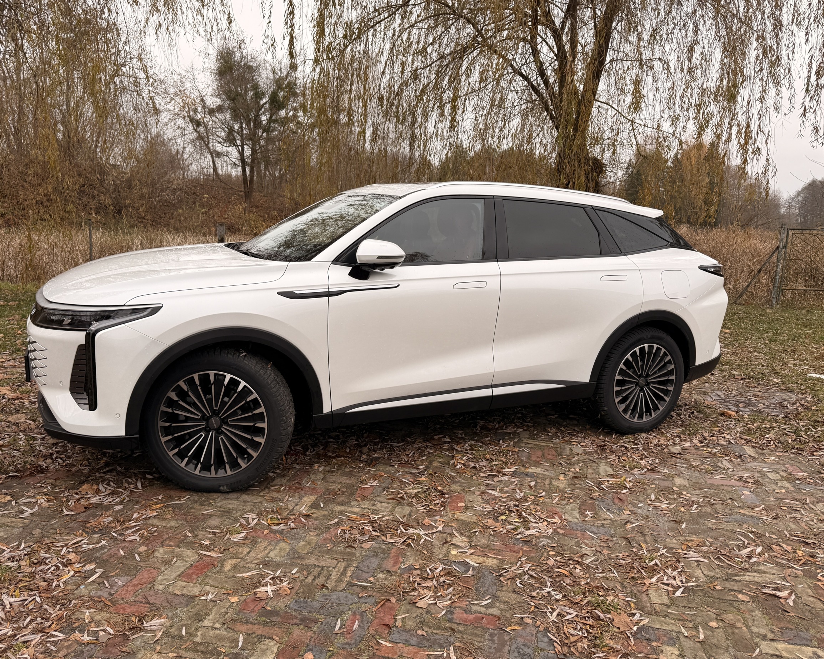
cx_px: 383
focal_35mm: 26
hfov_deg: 66.0
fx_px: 634
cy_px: 318
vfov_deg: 54.9
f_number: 1.78
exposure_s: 1/563
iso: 80
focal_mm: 6.76
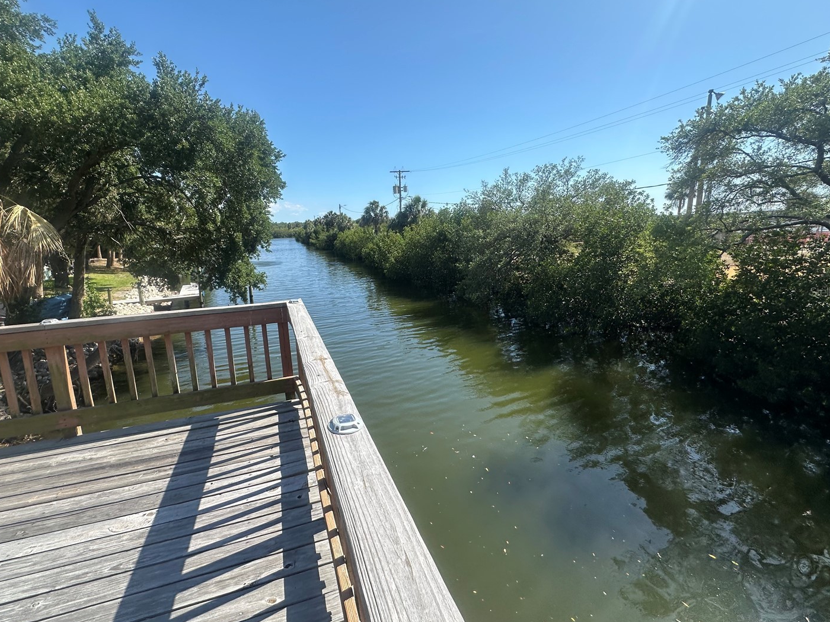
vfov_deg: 78.0
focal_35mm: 16
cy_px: 291
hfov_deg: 94.4
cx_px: 392
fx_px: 384
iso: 50
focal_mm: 2.22
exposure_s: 1/1490
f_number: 2.2
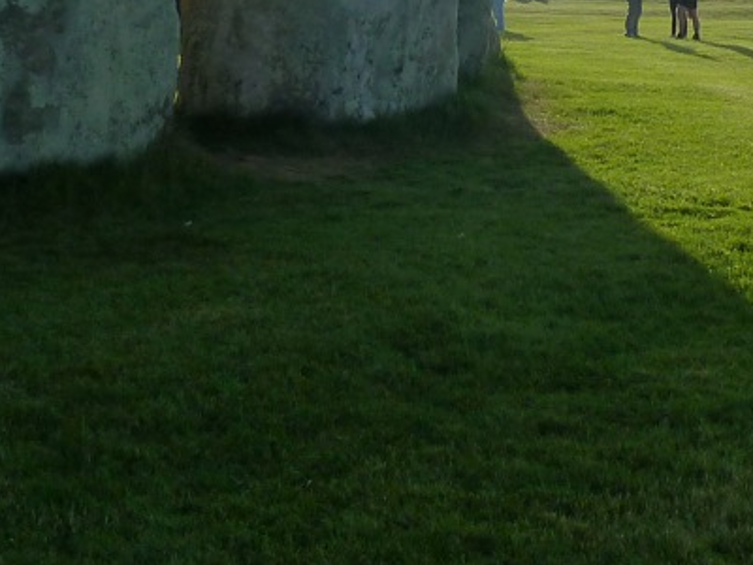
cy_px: -126
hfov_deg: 24.3
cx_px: 495
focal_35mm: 80
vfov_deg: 17.5
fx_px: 1740
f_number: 5
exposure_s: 1/500
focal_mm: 4.1
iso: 125
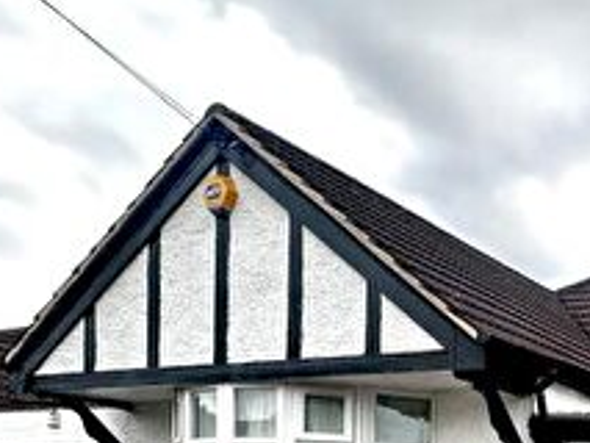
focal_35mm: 46
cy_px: 544
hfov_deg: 32.9
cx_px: 728
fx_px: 784
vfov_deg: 27.4
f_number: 2.2
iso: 40
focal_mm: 2.22
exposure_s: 1/320
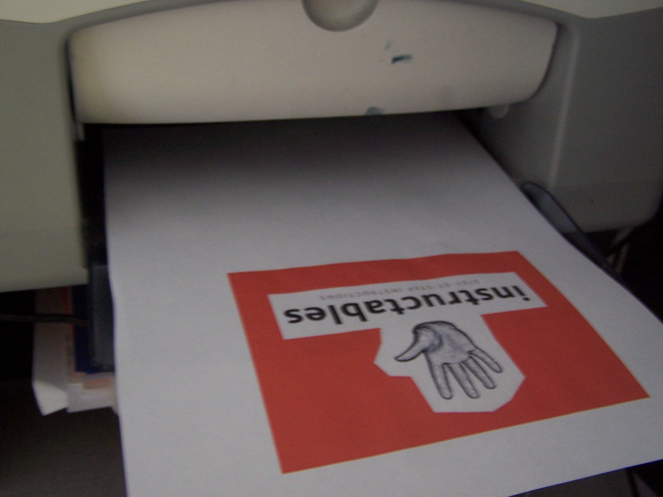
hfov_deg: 49.0
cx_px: 332
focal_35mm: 38
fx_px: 728
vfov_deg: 37.7
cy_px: 248
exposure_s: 1/10
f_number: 2.8
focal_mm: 6.3
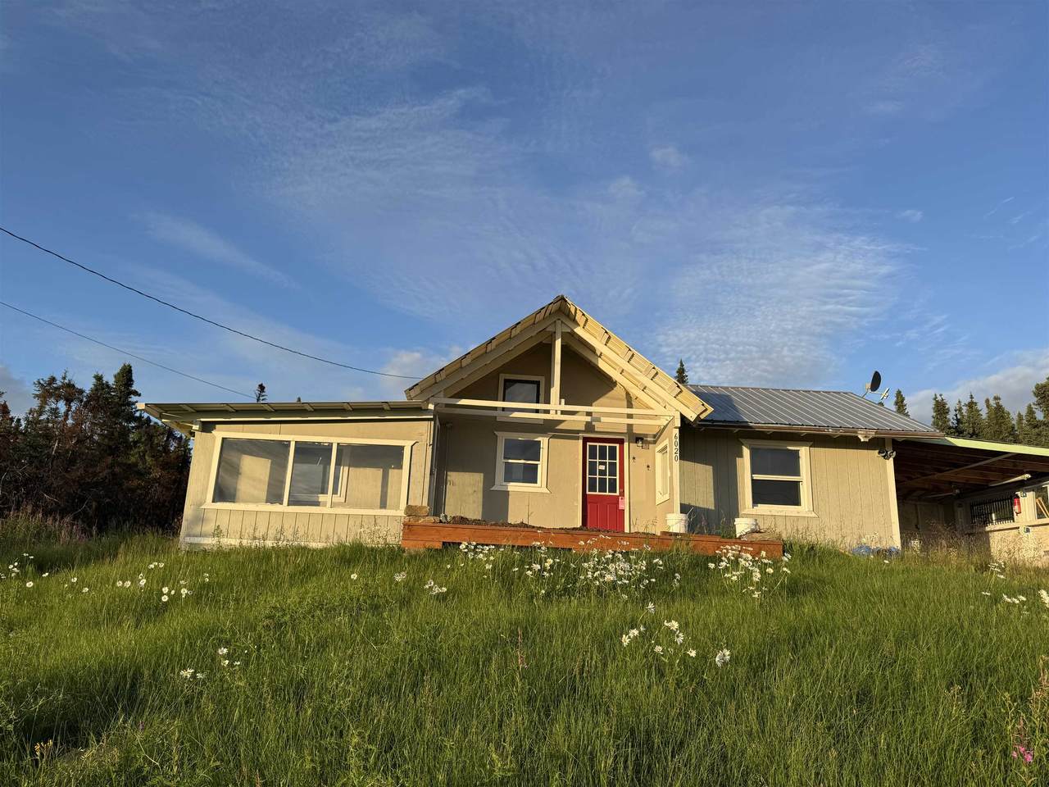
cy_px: 394
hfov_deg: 71.6
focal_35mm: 24
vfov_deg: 56.8
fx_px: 727
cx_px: 524
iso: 80
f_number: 1.78
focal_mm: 6.76
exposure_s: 1/2174
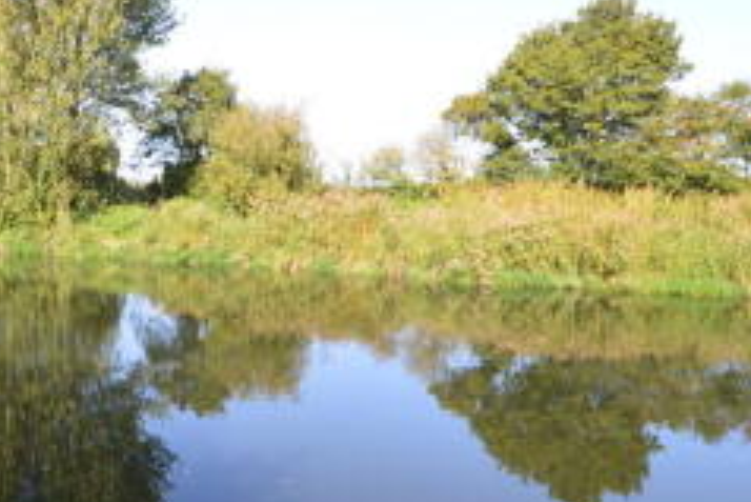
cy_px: 264
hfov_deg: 57.0
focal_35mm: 30
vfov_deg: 43.6
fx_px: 626
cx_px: 142
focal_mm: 10
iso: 400
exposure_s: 1/160
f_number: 9
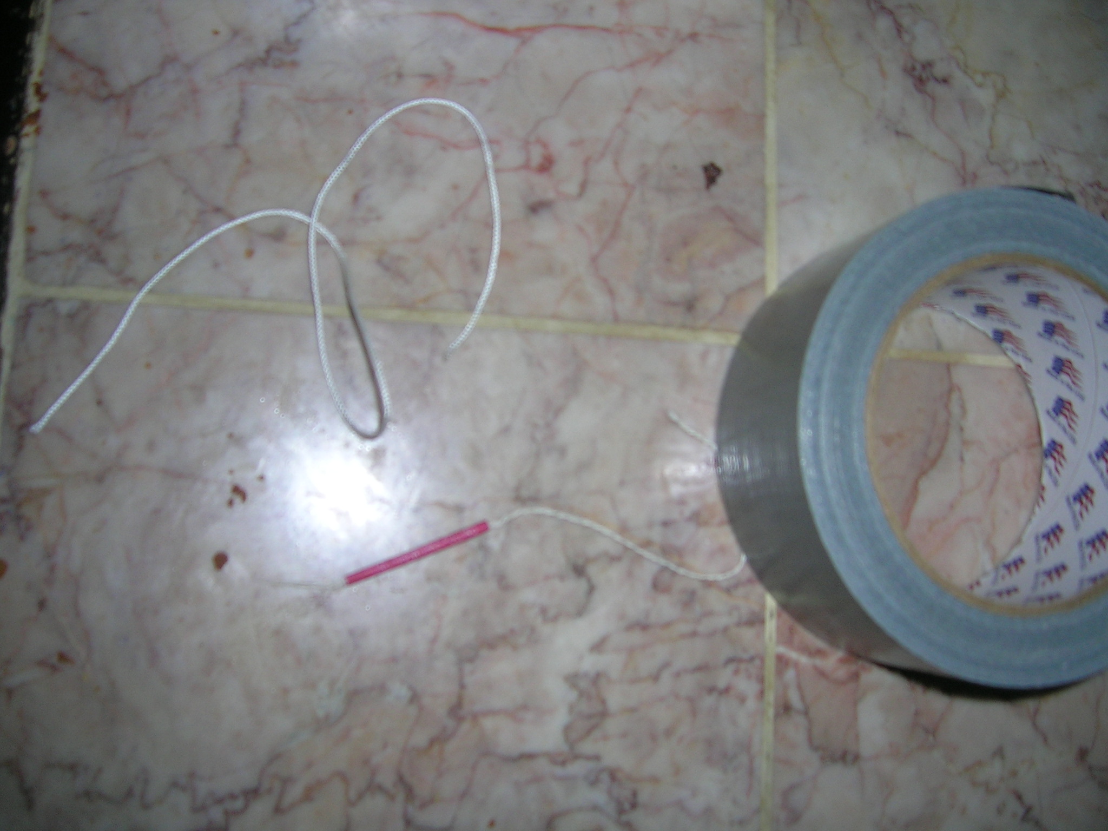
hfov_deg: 52.6
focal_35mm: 35
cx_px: 554
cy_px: 416
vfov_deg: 40.7
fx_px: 1120
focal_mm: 5.4
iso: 50
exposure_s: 1/60.1
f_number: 2.8
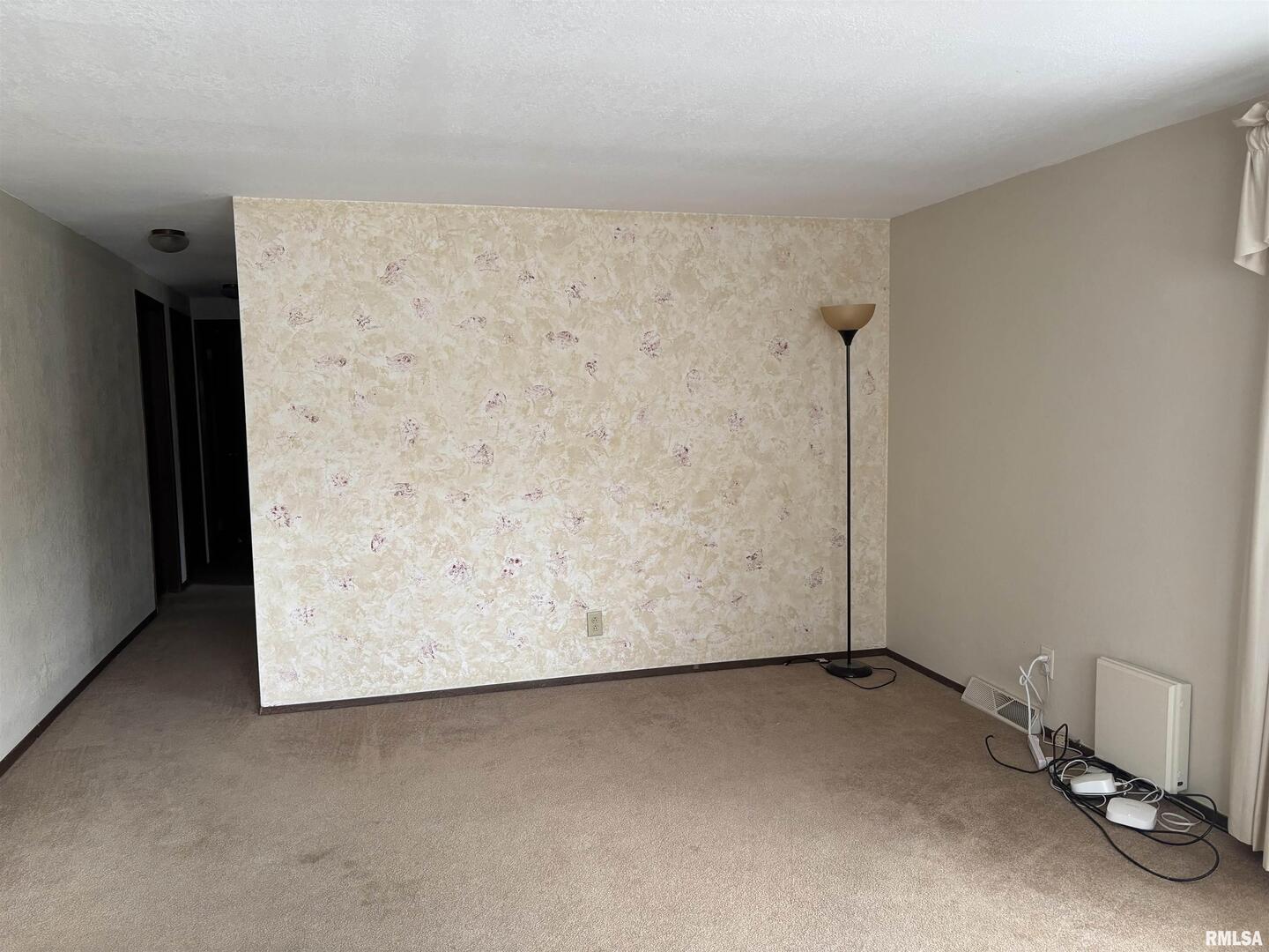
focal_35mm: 26
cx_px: 634
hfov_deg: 67.3
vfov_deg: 53.1
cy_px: 476
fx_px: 953
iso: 160
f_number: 1.6
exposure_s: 1/60
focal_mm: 5.96
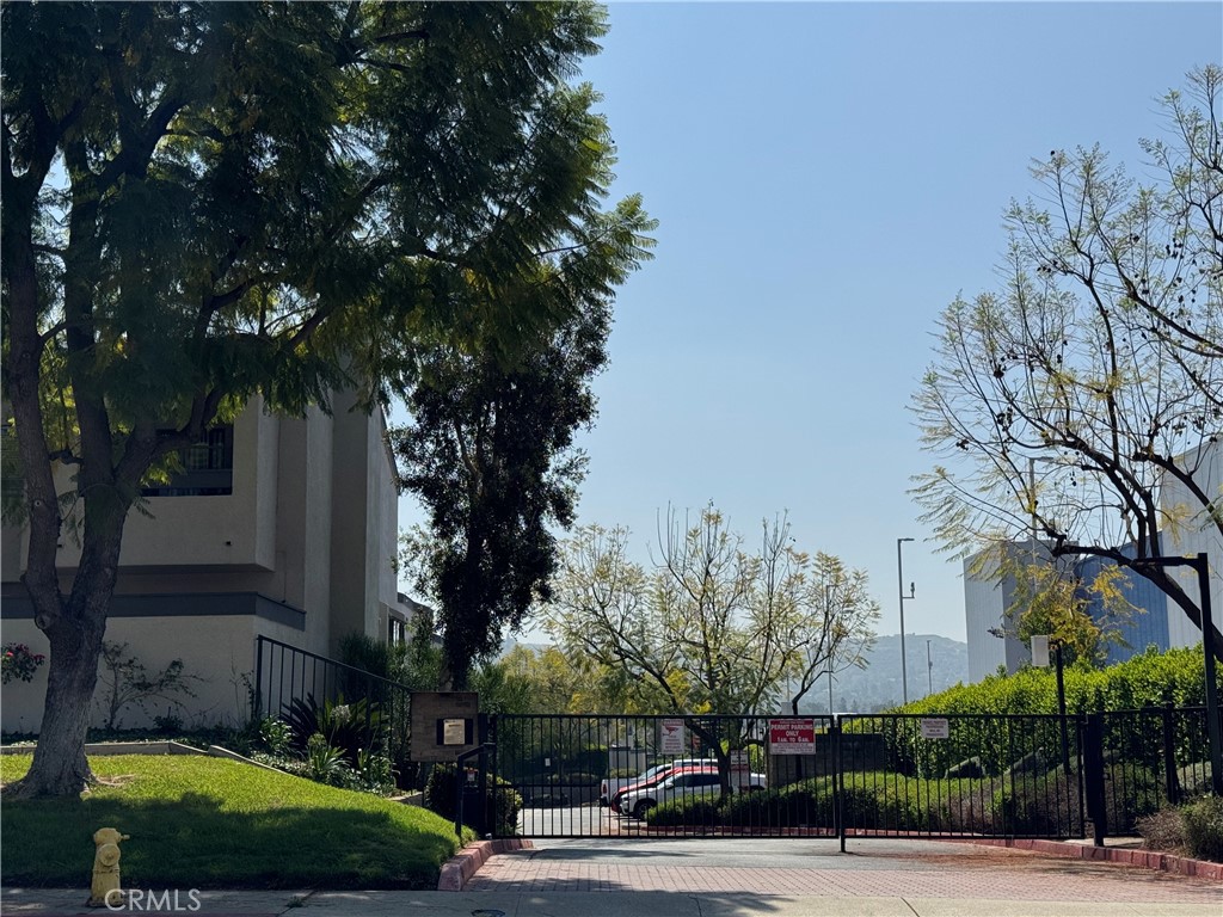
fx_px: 1696
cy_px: 458
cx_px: 612
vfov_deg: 30.3
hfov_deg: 39.7
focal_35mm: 48
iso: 80
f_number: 1.78
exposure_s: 1/10526
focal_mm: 6.76
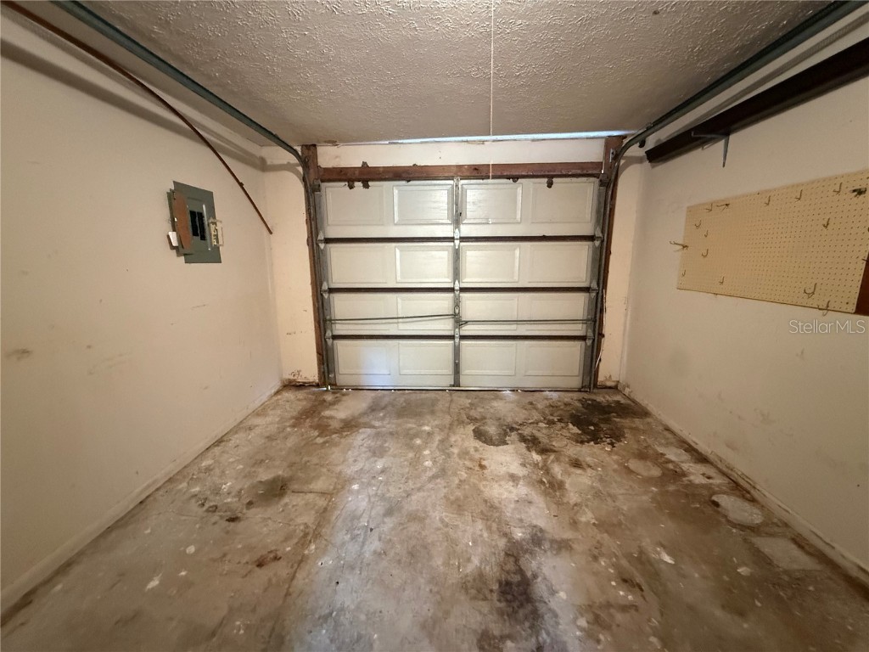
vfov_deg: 85.7
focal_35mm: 14
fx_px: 351
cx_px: 434
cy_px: 326
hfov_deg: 102.1
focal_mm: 2.22
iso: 1000
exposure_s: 1/40
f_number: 2.2
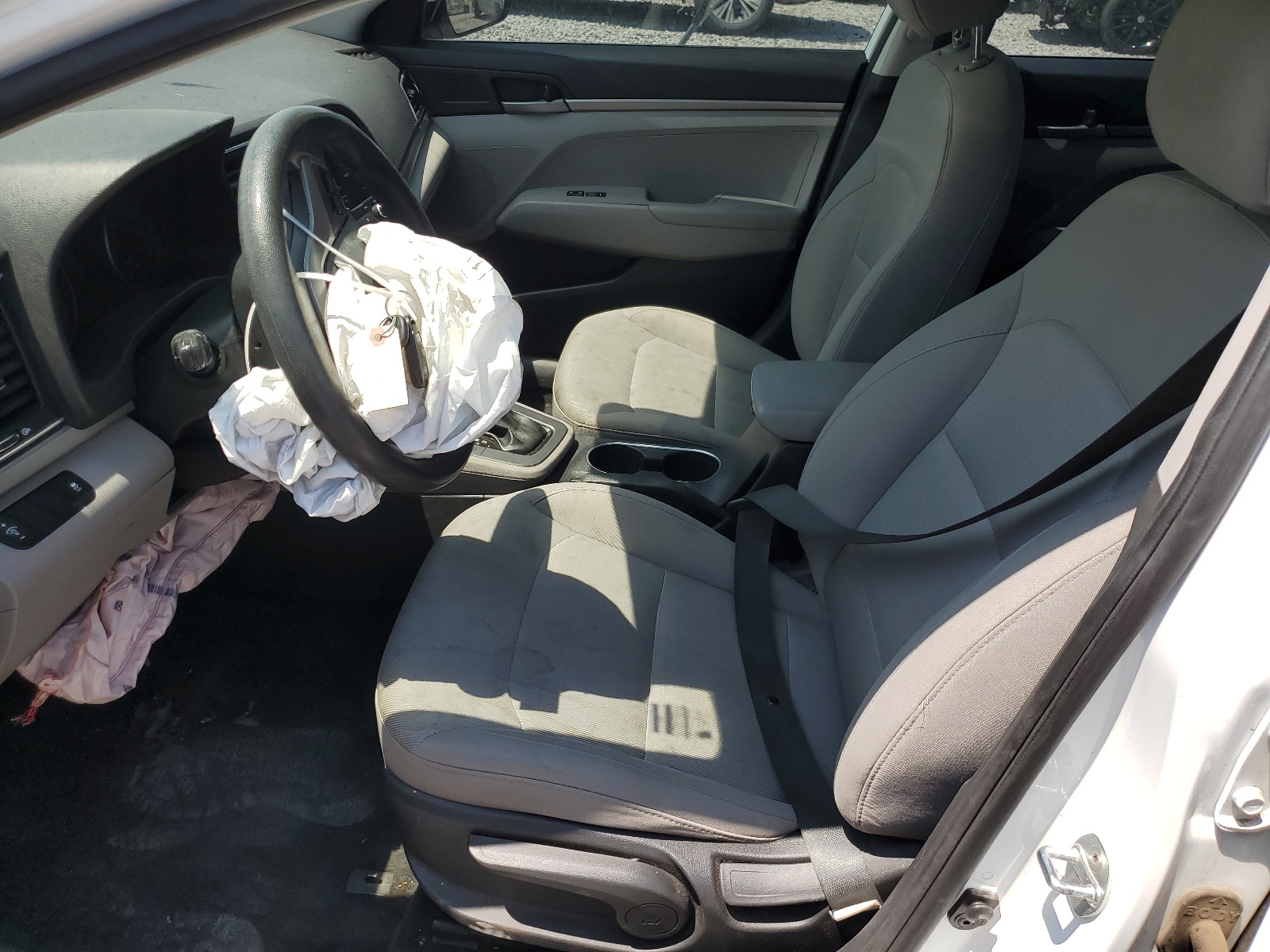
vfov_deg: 53.1
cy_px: 476
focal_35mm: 26
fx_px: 954
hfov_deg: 67.3
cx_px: 635
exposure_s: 1/1667
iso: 50
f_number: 1.5
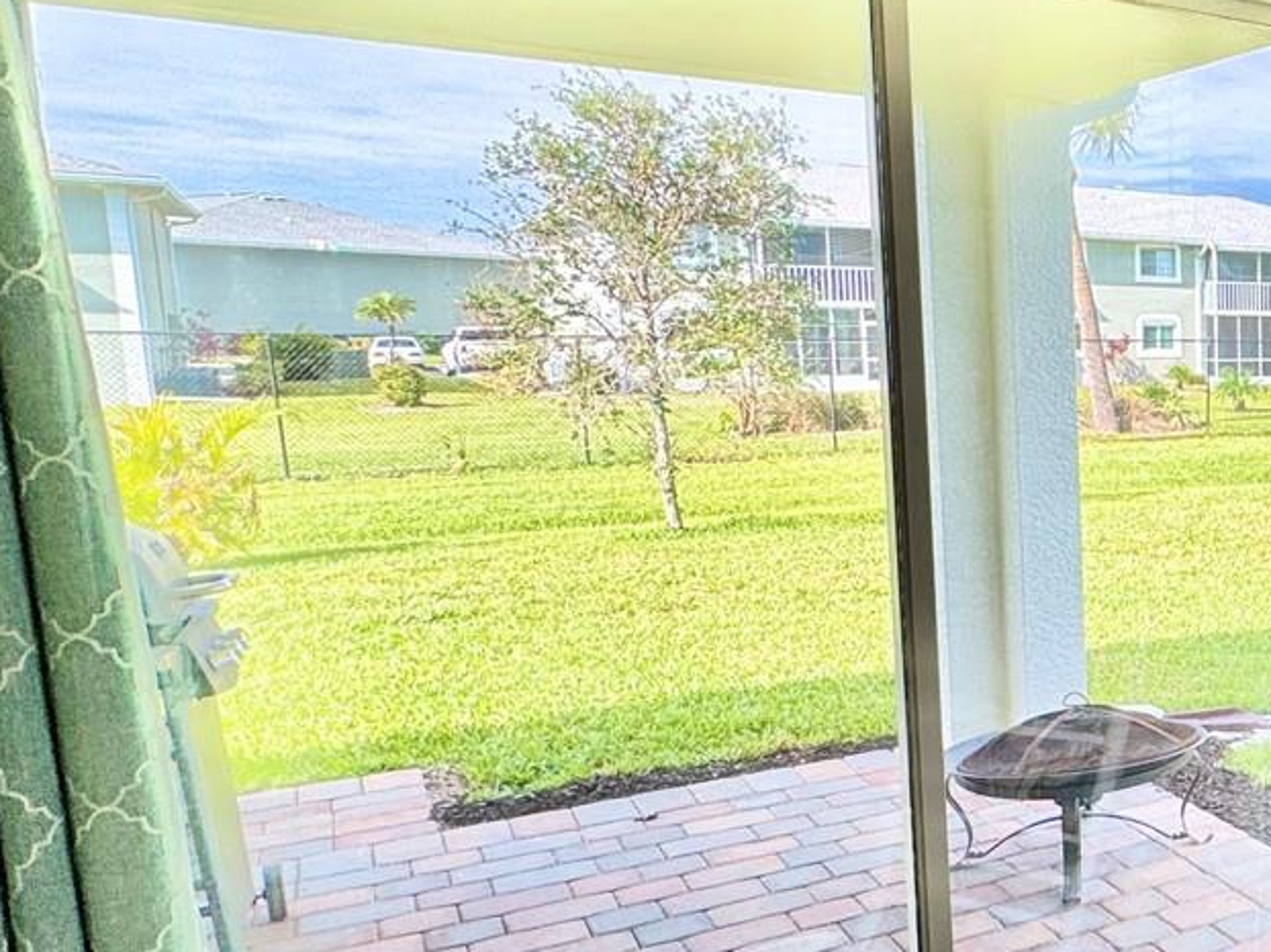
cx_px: 1560
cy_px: 512
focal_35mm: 36
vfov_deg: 39.6
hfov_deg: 37.4
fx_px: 1321
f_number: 2.2
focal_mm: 2.22
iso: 50
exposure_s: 1/120
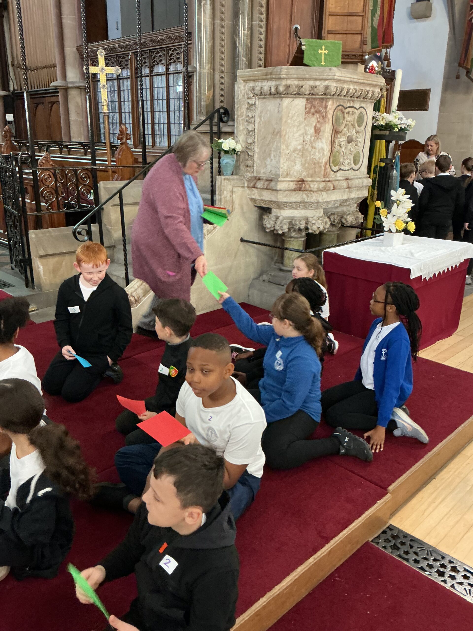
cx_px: 236
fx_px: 528
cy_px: 316
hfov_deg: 48.2
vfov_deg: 61.7
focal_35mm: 29
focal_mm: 3
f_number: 1.8
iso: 320
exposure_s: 1/40
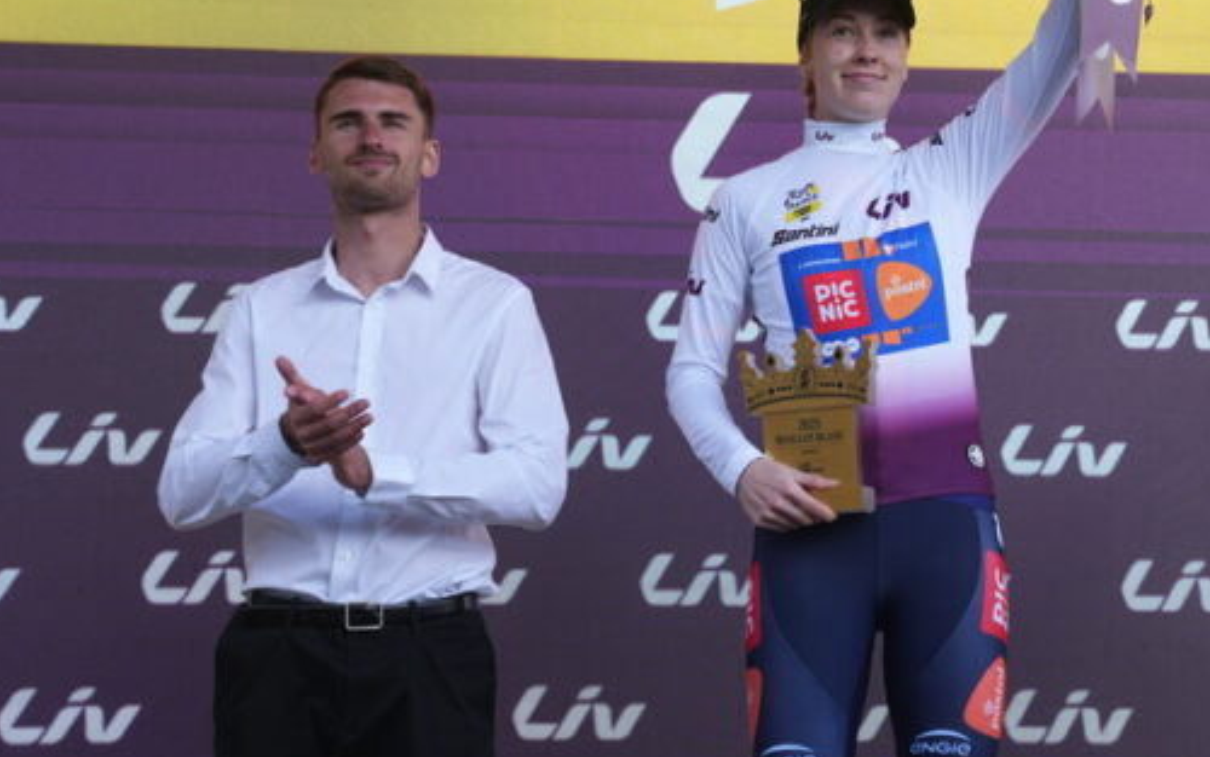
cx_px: 871
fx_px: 3200
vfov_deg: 13.4
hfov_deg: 21.3
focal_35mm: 97
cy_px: 174
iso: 400
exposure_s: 1/400
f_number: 5
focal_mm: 62
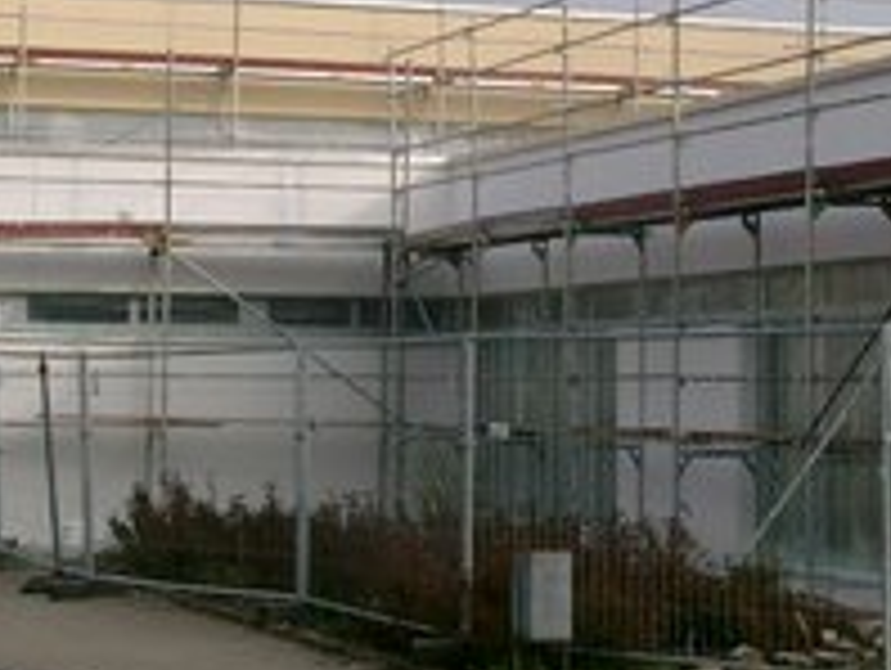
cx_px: 621
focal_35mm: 112
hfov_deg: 17.5
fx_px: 2886
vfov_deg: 13.2
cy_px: 270
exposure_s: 1/640
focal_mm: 7.6
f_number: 5
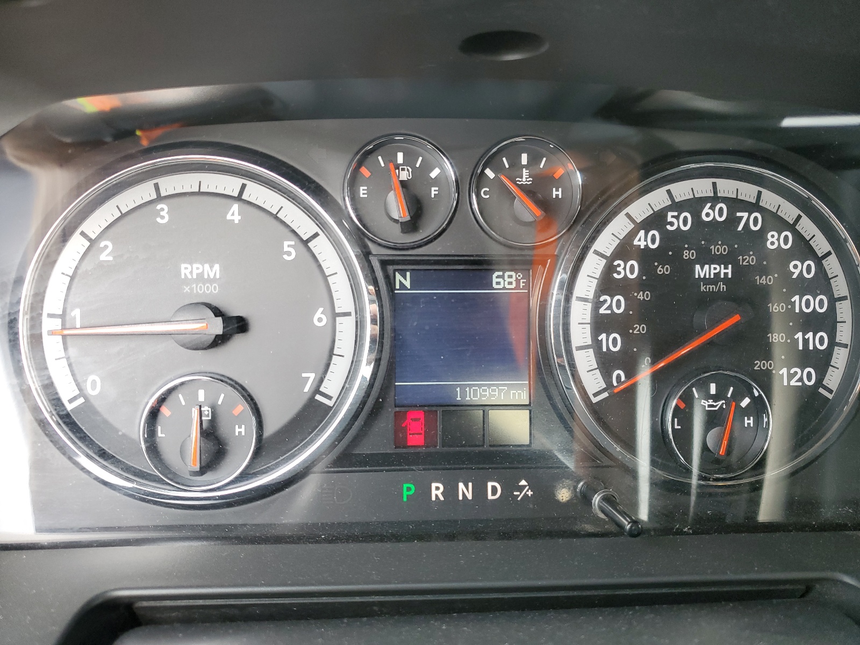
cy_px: 322
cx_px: 430
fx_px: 646
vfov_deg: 53.1
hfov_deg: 67.3
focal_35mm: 26
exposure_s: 1/120
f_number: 1.5
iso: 68
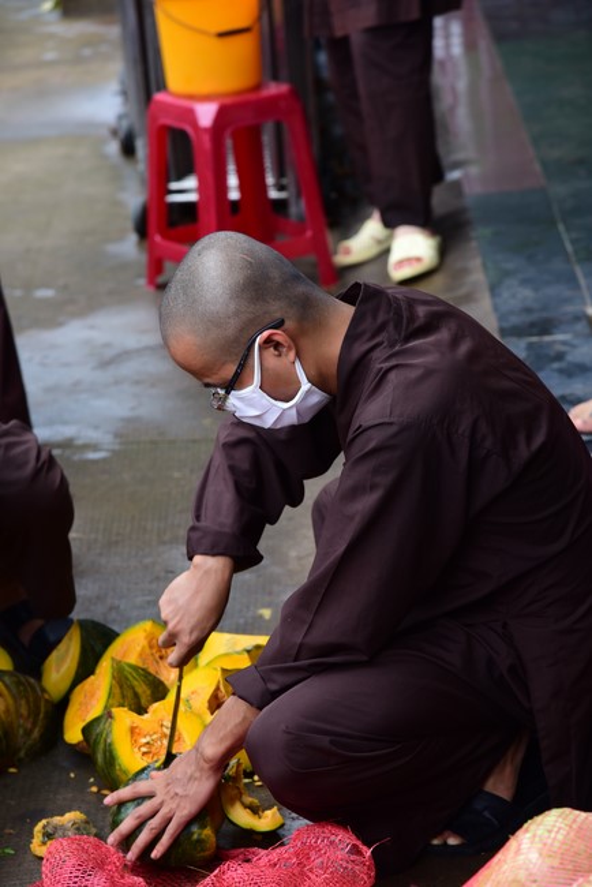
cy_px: 444
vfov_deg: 17.1
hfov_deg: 11.4
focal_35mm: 120
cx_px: 296
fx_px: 2957
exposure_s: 1/125
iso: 500
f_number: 6.3
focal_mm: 120
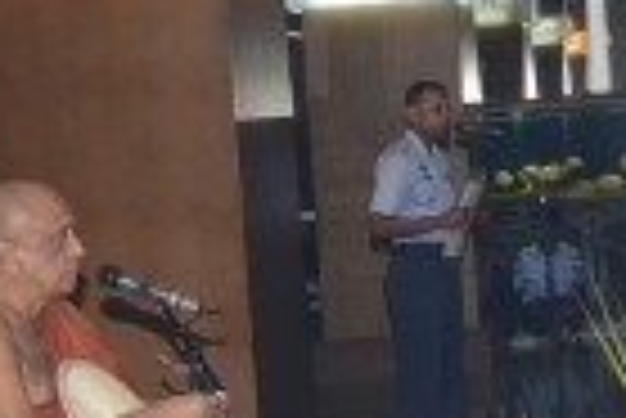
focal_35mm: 121
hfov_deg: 15.6
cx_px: 930
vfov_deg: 11.3
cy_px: 90
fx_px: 2106
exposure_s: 1/125
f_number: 5.6
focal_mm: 28
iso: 1600
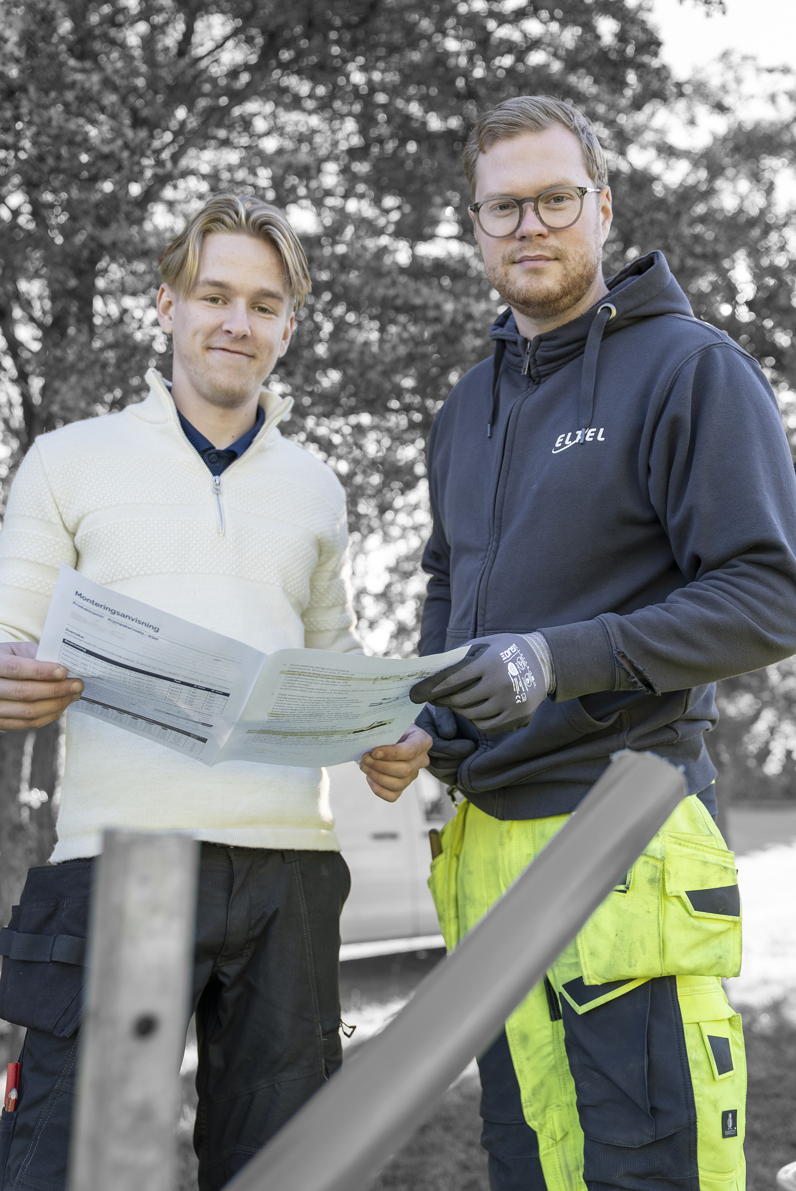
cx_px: 398
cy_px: 596
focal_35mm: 35
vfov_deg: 54.4
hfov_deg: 37.9
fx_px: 1159
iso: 100
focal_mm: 35
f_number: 2.8
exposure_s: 1/200
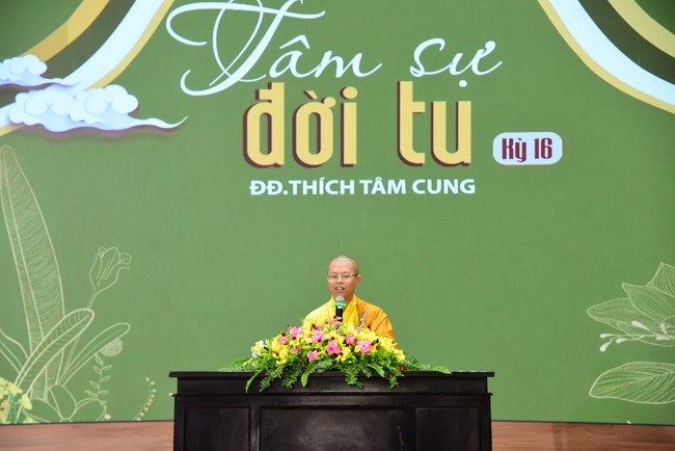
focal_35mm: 86
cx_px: 338
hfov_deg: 23.6
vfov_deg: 15.9
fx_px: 1613
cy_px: 226
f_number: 5.6
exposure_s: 1/50
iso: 1600
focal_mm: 86
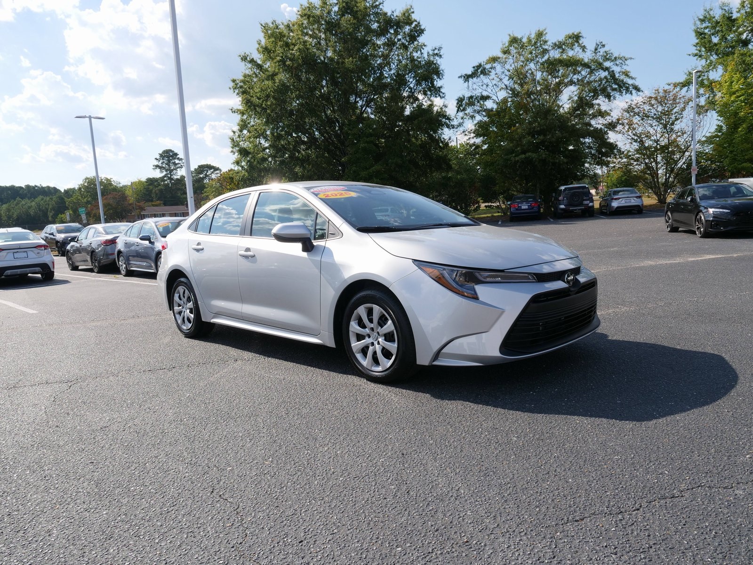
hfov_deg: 71.6
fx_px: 522
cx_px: 376
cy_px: 282
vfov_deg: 56.8
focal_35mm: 24
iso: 200
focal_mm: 12
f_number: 5.6
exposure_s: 1/640
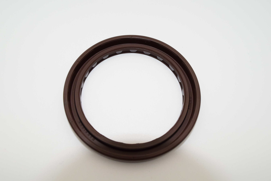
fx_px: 249
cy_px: 90
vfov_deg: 40.0
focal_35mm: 33
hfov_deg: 57.2
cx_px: 136
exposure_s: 1/80
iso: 1600
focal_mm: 22
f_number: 11
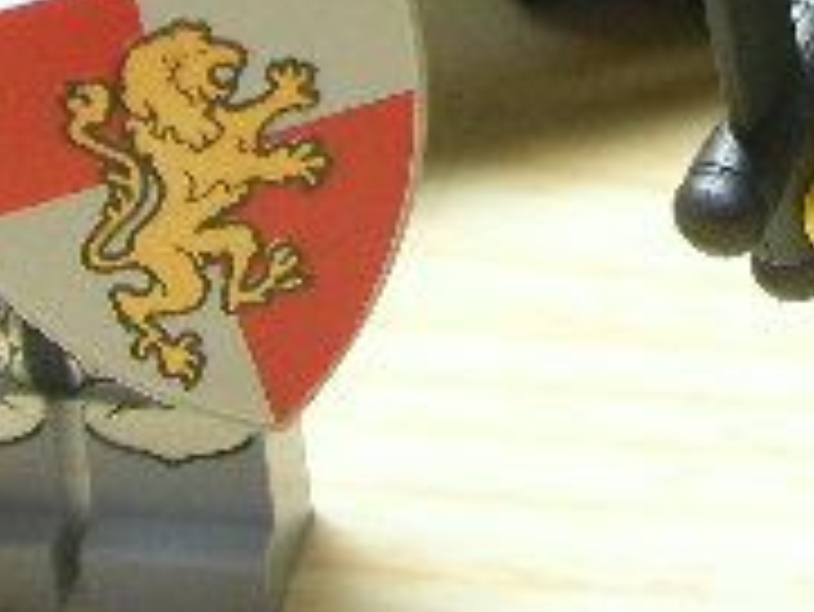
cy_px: -387
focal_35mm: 134
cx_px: 787
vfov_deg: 10.6
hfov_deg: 14.5
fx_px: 3153
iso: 146
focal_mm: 6.3
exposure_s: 1/30.1
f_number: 3.5
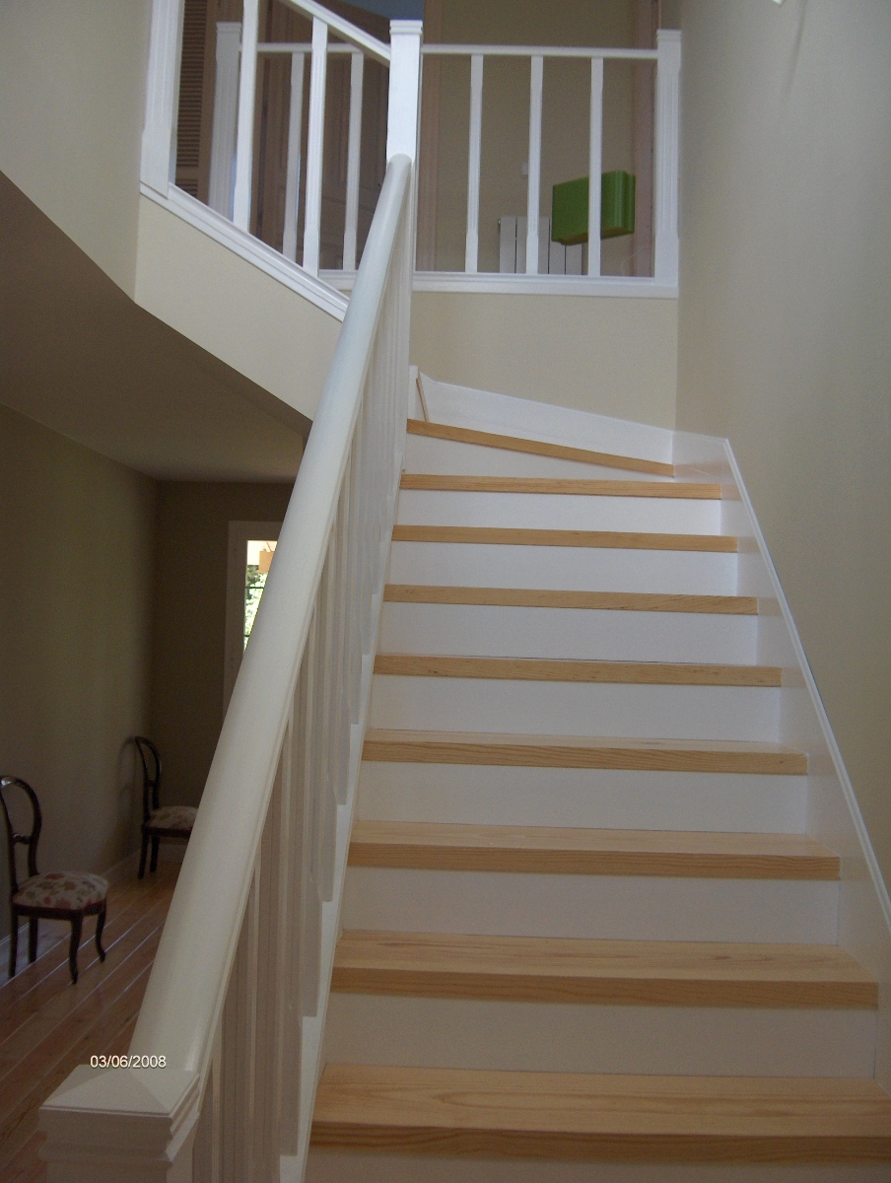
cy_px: 592
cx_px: 446
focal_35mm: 39
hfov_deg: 36.9
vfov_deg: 47.8
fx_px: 1335
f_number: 2.8
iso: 100
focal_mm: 8
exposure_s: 1/199
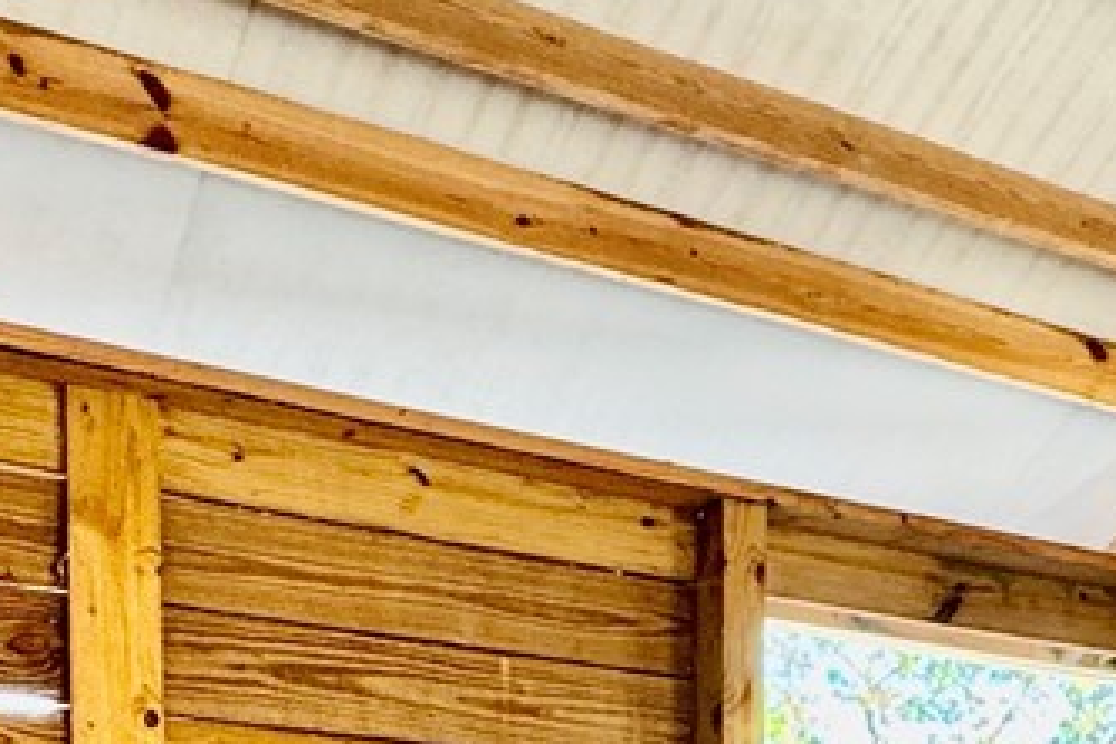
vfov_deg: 17.1
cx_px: 1297
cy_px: 1203
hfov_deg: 26.1
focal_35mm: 70
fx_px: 2170
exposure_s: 1/99
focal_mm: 2.22
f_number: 2.2
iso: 125
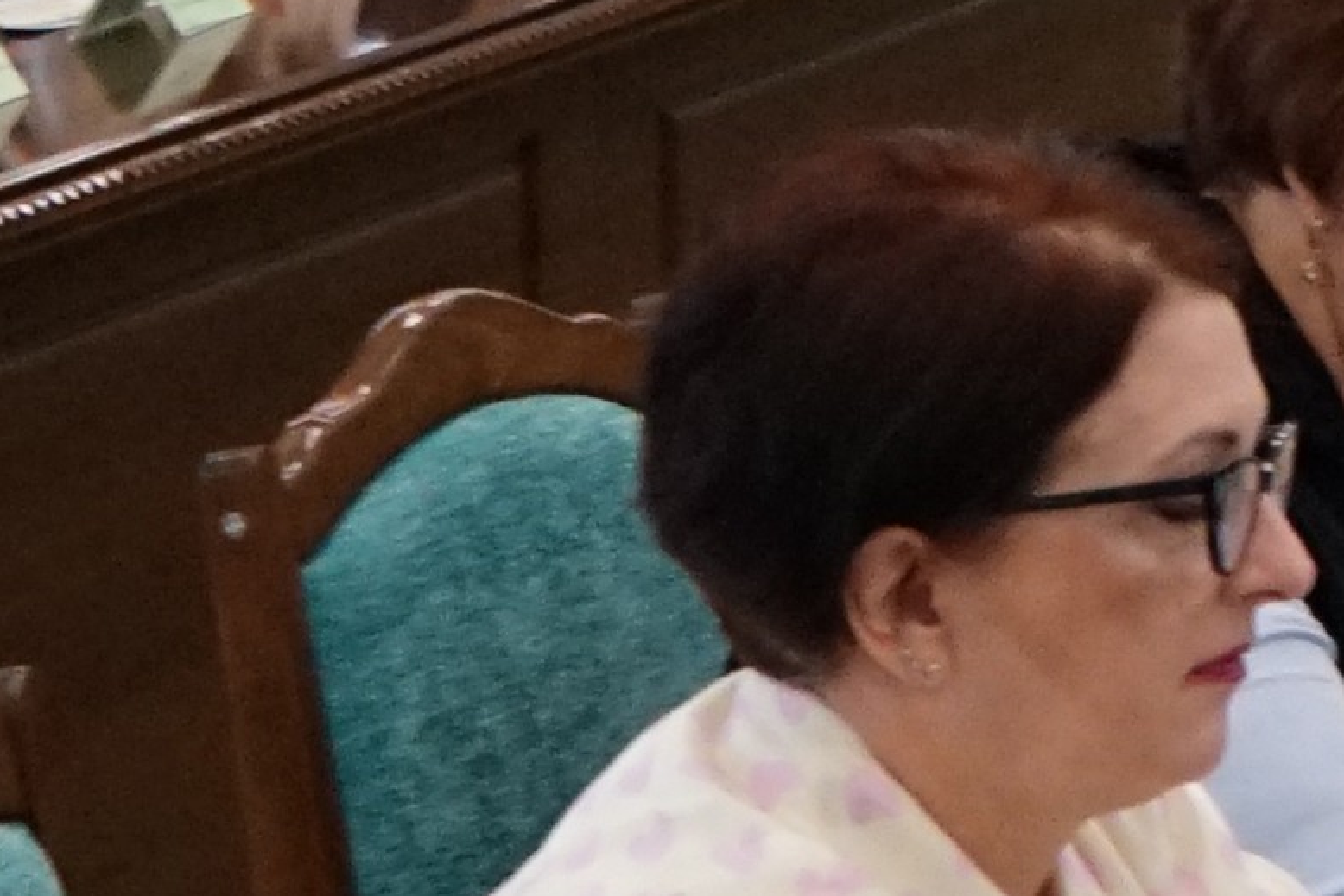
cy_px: -1497
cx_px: 4626
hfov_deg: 7.2
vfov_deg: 5.5
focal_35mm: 239
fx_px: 8924
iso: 2500
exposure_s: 1/125
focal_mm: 31
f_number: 6.3
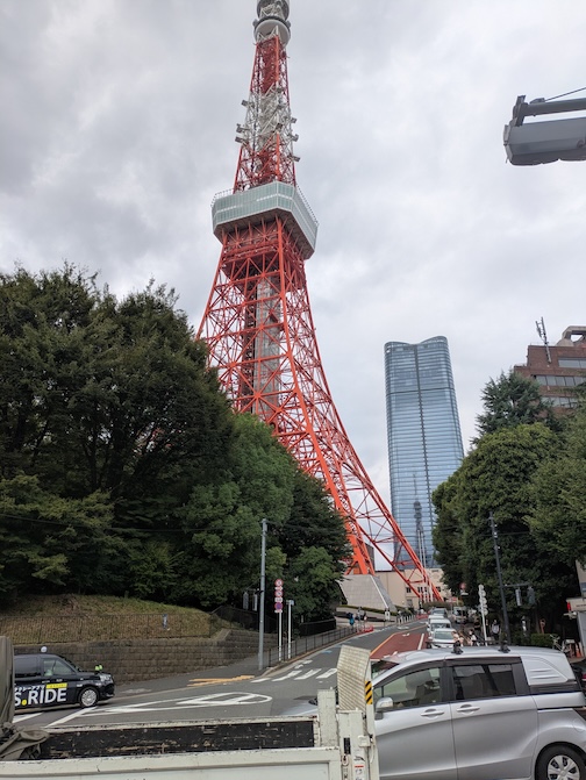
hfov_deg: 54.9
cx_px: 293
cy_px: 390
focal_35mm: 25
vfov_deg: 69.4
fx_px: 564
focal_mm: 5.43
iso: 54
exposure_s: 1/2370
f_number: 1.89
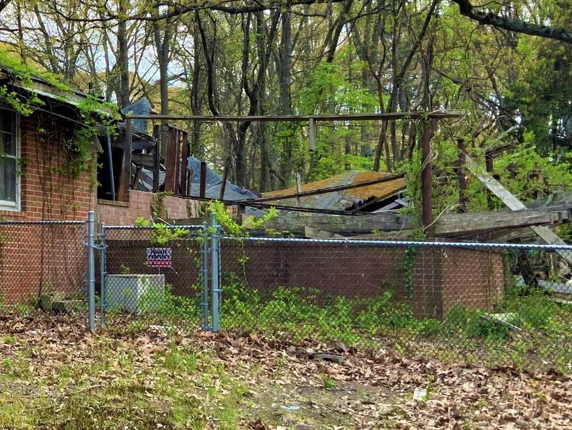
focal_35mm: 72
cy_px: 160
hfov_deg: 25.1
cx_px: -54
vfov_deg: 20.4
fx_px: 1190
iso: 16
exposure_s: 1/305
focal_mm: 3
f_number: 1.8
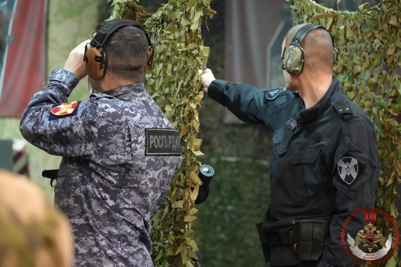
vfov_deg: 9.1
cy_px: 134
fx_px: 1687
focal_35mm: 152
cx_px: 200
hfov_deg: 13.6
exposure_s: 1/100
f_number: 4
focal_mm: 101
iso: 6400
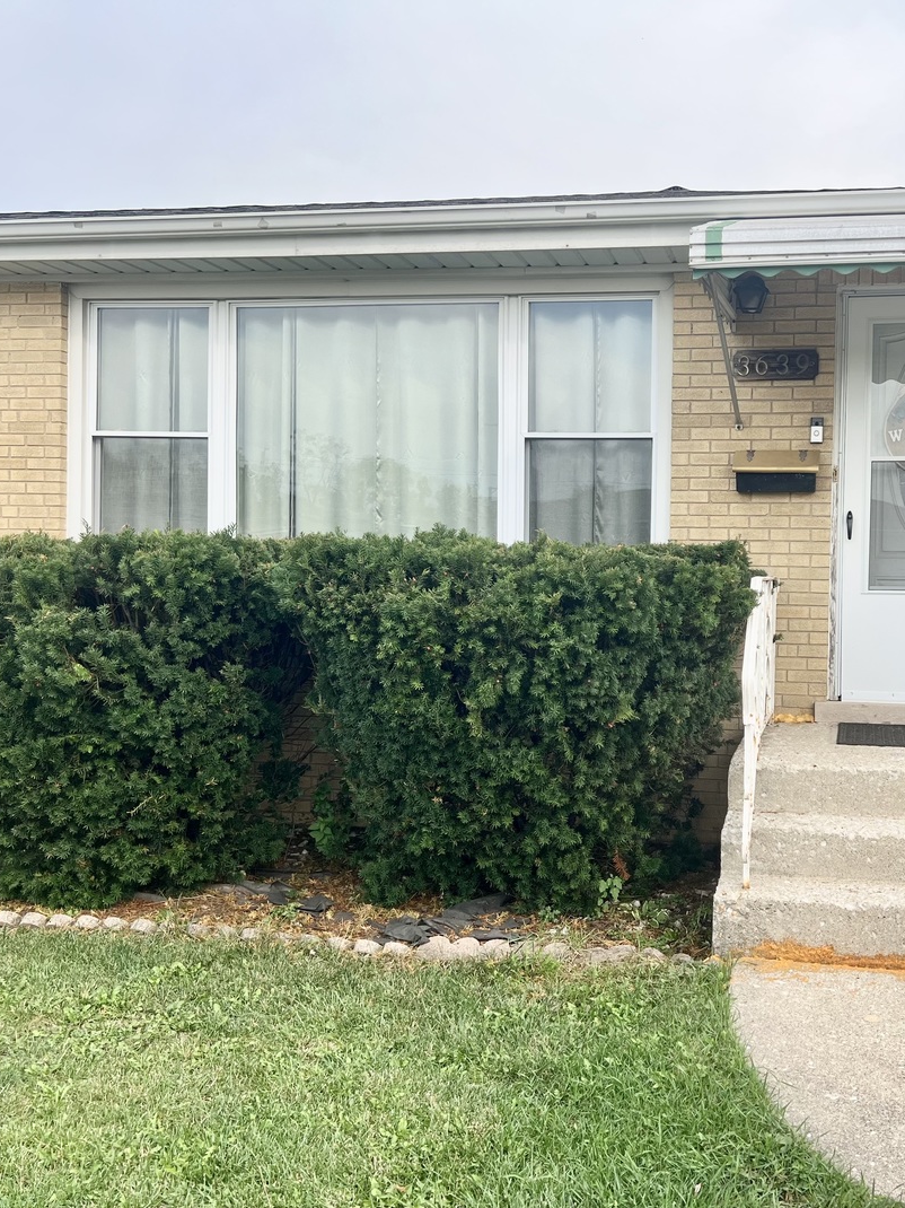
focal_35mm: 35
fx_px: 1221
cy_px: 601
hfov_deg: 39.6
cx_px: 671
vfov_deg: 52.6
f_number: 1.5
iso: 50
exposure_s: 1/1395
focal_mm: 5.7
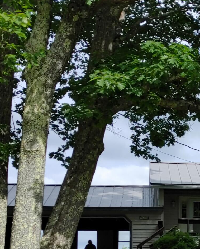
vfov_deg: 18.4
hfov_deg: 14.1
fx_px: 754
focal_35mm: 102
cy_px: 234
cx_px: 308
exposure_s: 1/2000
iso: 50
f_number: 1.8
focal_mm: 5.58
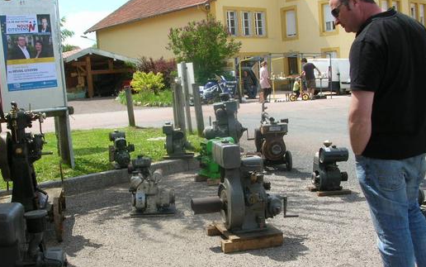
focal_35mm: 46
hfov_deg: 43.5
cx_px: 207
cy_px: 150
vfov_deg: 28.0
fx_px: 534
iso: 50
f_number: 5.6
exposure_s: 1/147
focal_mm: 5.8
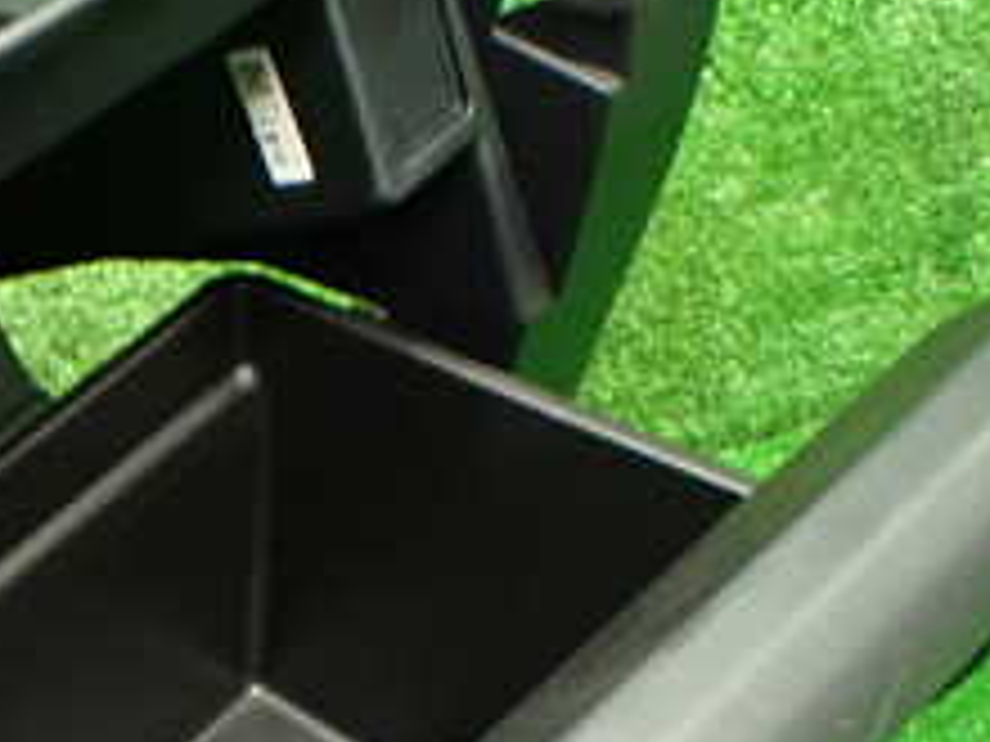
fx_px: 2345
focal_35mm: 82
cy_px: 832
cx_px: 18
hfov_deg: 23.0
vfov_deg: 17.3
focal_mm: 5.4
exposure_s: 1/40
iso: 800
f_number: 2.3
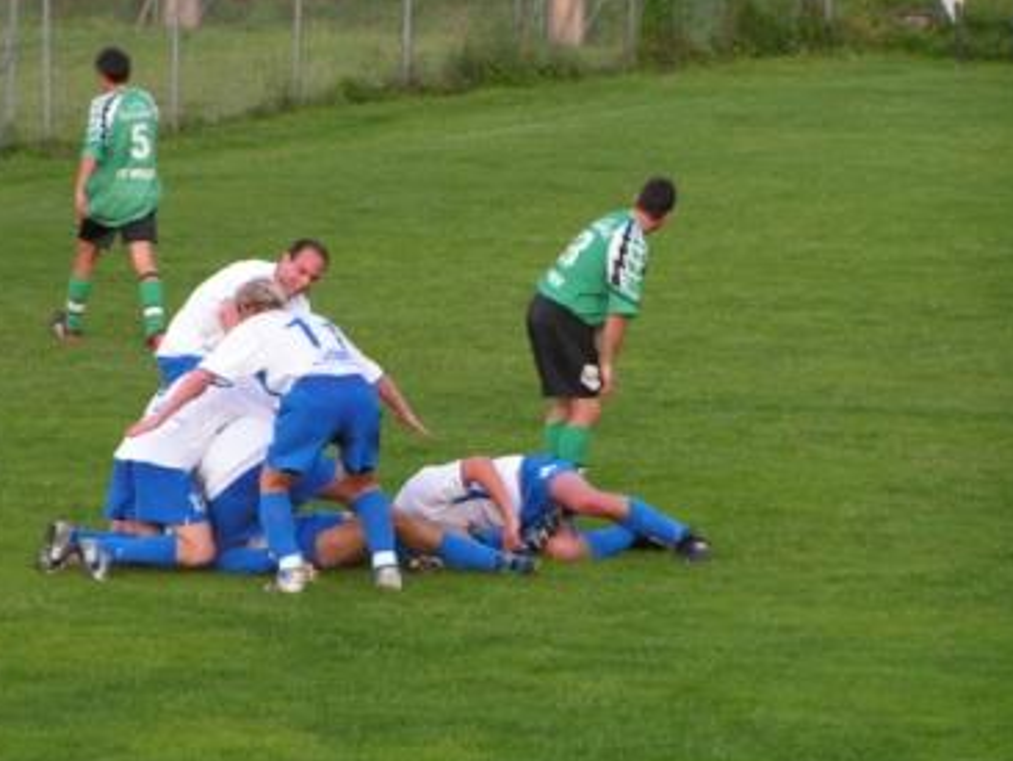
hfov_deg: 7.4
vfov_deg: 5.6
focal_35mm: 268
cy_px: 437
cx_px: 423
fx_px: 7848
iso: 160
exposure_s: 1/320
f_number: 3.2
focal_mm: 36.4
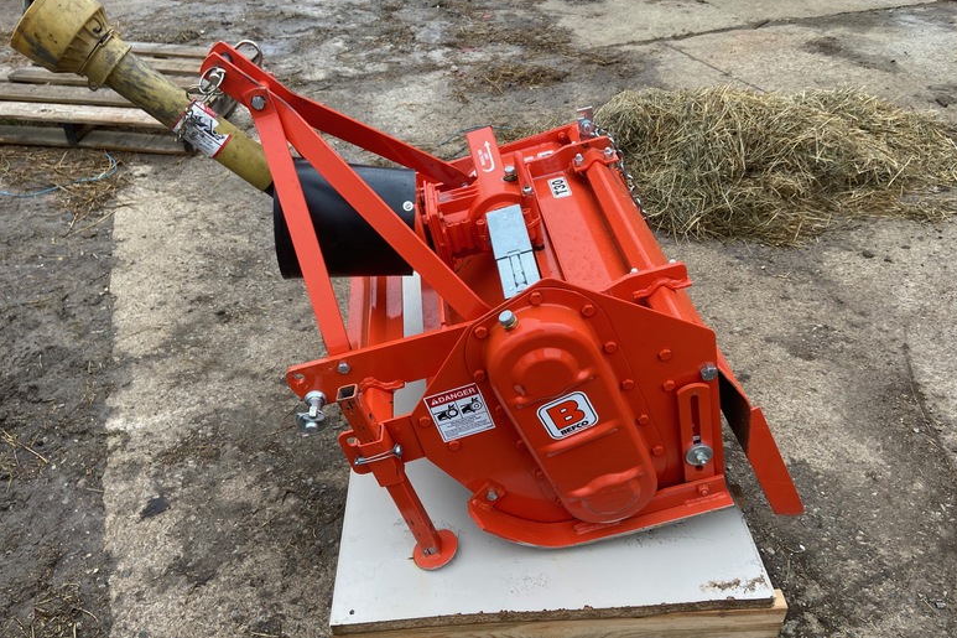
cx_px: 493
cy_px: 334
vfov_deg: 46.4
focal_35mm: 28
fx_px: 744
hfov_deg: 65.5
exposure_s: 1/122
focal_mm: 4.25
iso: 40
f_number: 1.8
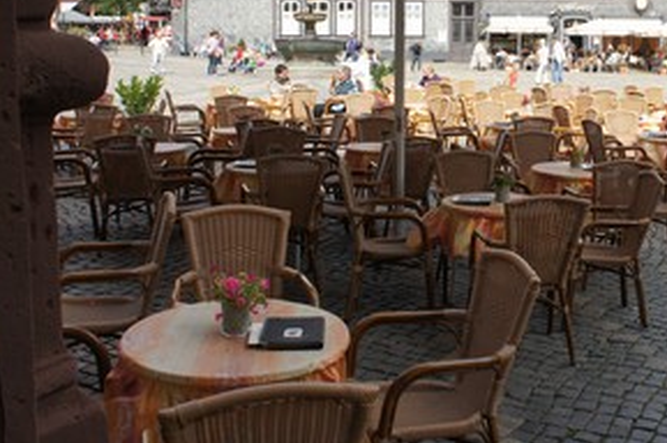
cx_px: 505
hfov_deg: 43.9
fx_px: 796
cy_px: 97
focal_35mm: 43
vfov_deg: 30.5
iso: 200
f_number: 7.1
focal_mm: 18
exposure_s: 1/320
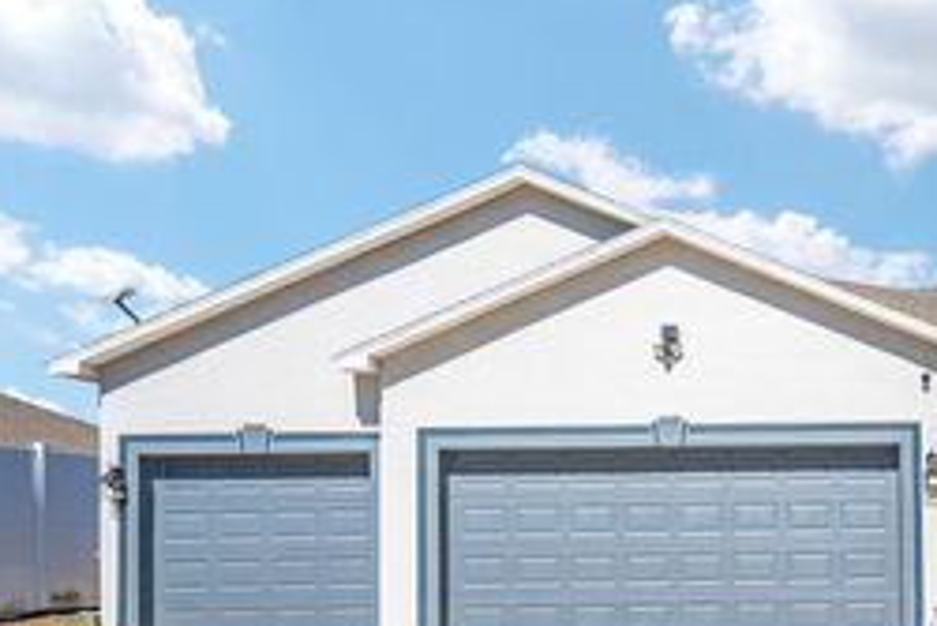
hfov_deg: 44.4
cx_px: 832
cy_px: 497
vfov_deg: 32.6
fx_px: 1042
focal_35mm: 40
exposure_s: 1/1000
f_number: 7.1
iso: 400
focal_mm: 20
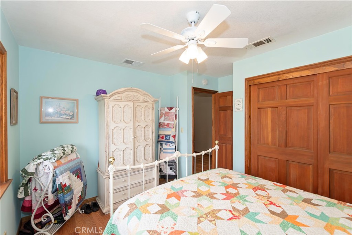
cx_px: 176
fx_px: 147
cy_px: 118
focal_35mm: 15
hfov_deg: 100.4
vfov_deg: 77.3
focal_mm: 10
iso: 320
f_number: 5.6
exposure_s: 1/60
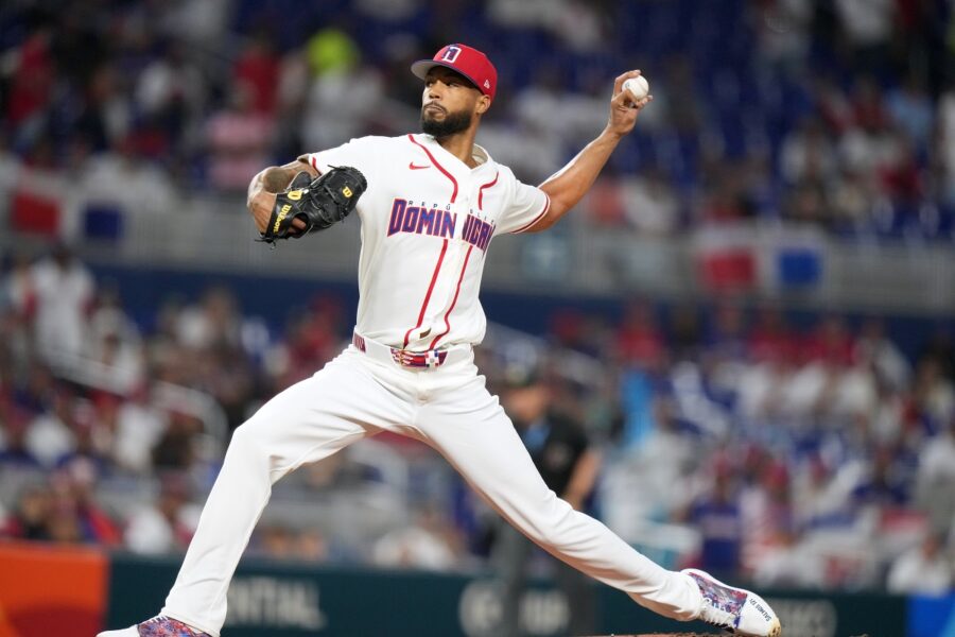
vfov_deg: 3.4
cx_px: 478
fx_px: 10610
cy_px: 318
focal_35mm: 400
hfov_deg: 5.2
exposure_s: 1/2000
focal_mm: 400
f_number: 3.2
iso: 4000
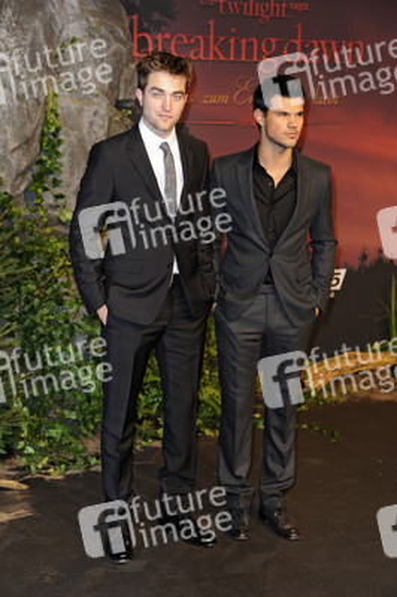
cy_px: 298
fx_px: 1359
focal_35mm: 82
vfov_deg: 24.8
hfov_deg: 16.6
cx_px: 198
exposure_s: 1/80
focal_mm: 82
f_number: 6.3
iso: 640
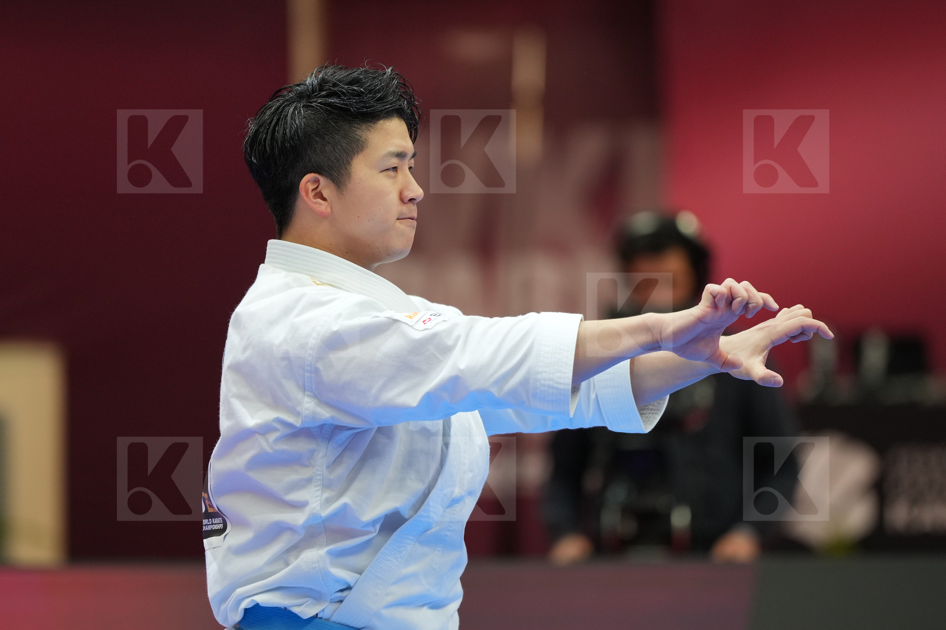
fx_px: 7882
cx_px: 473
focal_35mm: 300
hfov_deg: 6.9
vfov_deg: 4.6
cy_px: 315
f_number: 2.8
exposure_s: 1/500
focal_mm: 200
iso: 1000
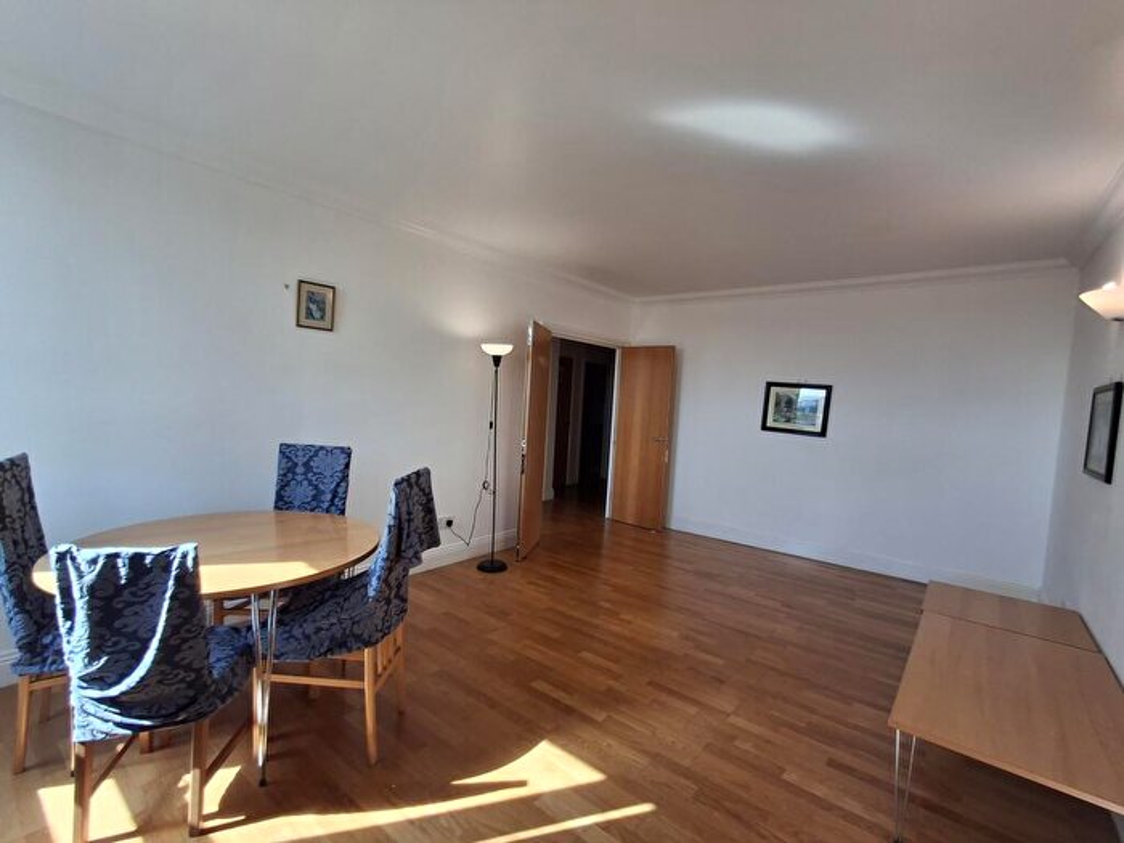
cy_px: 422
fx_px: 520
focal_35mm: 16
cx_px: 562
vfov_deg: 78.1
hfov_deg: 94.5
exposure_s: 1/100
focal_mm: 1.64
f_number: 2.2
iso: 40
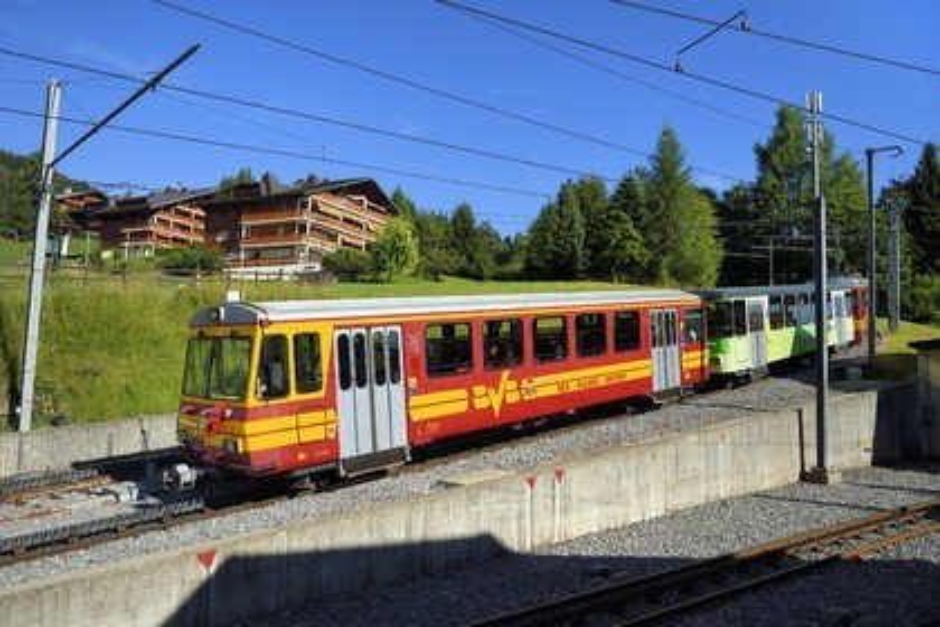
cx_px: 470
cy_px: 314
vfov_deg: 45.0
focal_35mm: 29
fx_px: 757
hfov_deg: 63.7
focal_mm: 29
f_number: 9
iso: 200
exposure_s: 1/500
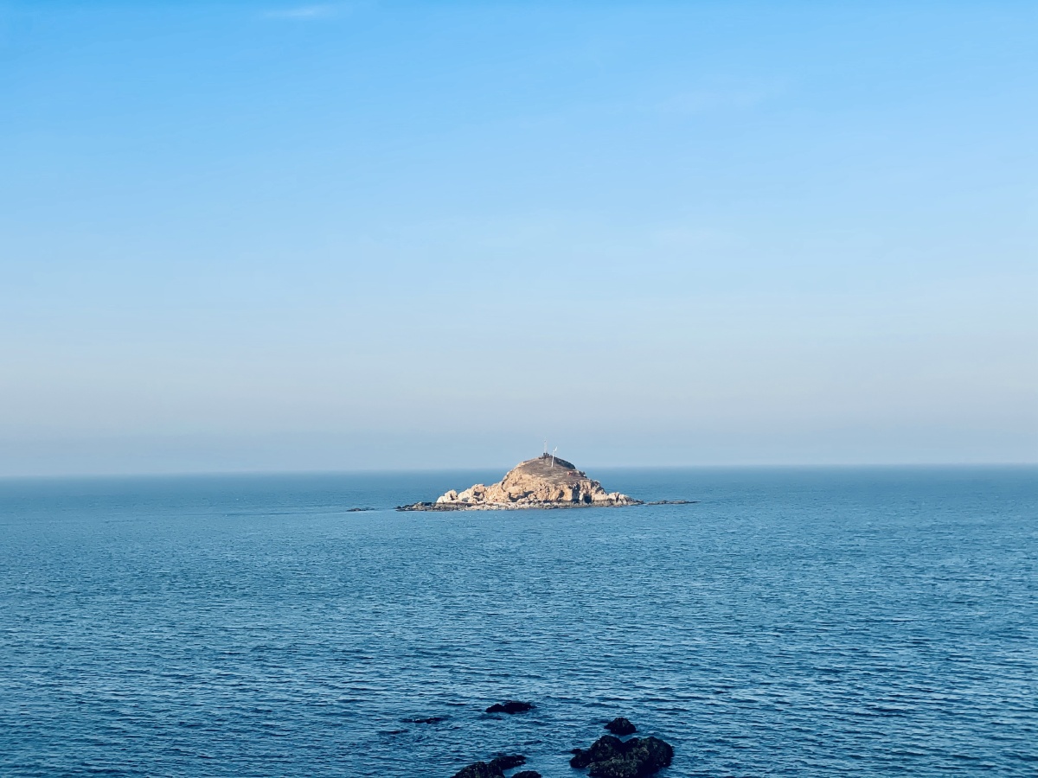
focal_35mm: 52
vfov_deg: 28.0
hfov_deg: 36.8
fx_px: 1559
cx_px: 519
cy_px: 389
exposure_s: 1/1332
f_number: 2
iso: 25
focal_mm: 6
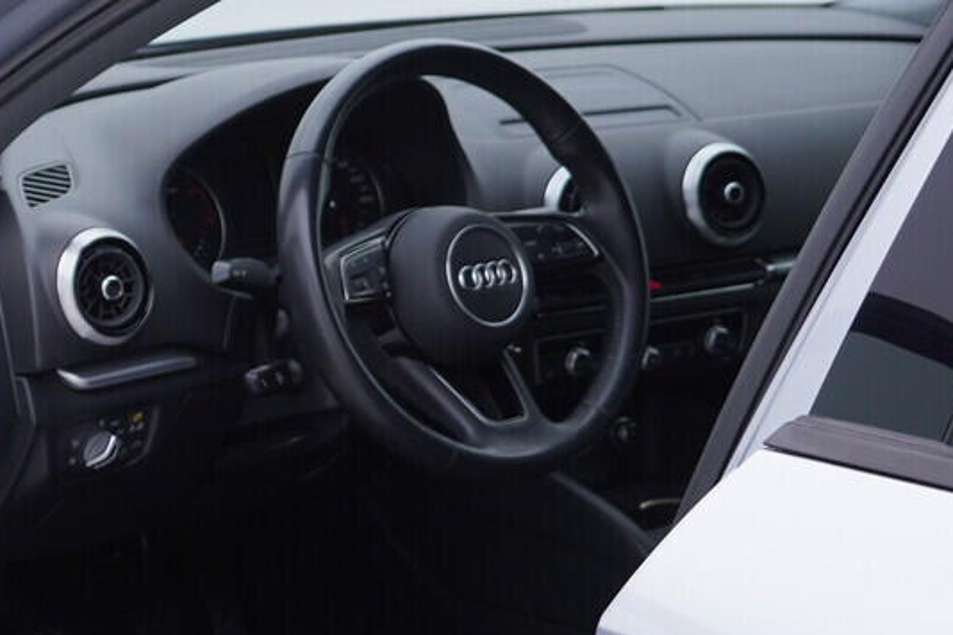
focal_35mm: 97
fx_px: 2568
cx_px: -250
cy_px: 485
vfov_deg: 14.0
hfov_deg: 19.5
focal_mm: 24
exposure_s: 1/60
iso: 125
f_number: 3.5
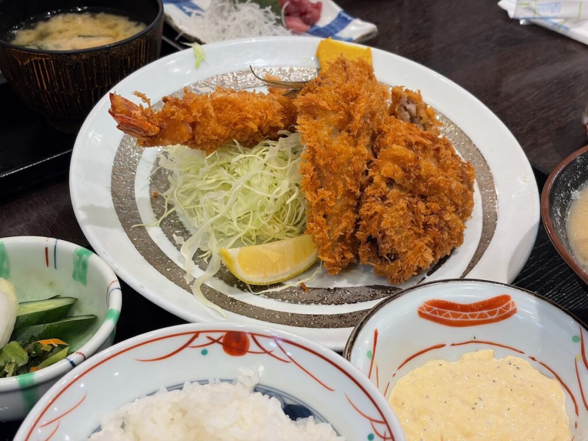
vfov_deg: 28.0
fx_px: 883
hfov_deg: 36.8
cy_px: 220
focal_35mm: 52
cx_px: 294
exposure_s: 1/50
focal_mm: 5.96
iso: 64
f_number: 1.6
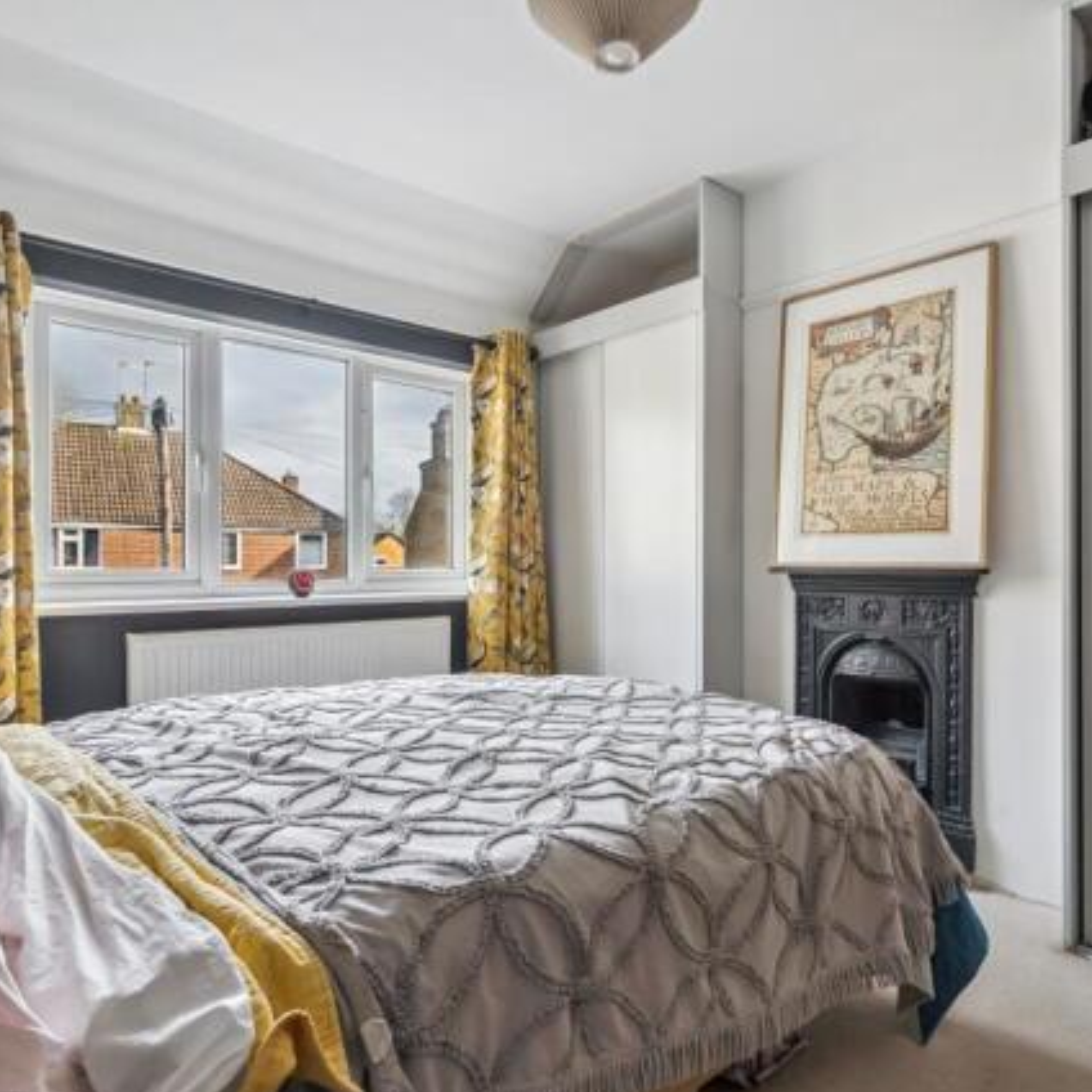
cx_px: 586
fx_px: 749
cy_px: 560
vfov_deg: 72.1
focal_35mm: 21
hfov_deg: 72.0
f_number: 8
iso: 320
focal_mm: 16
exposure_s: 1/40
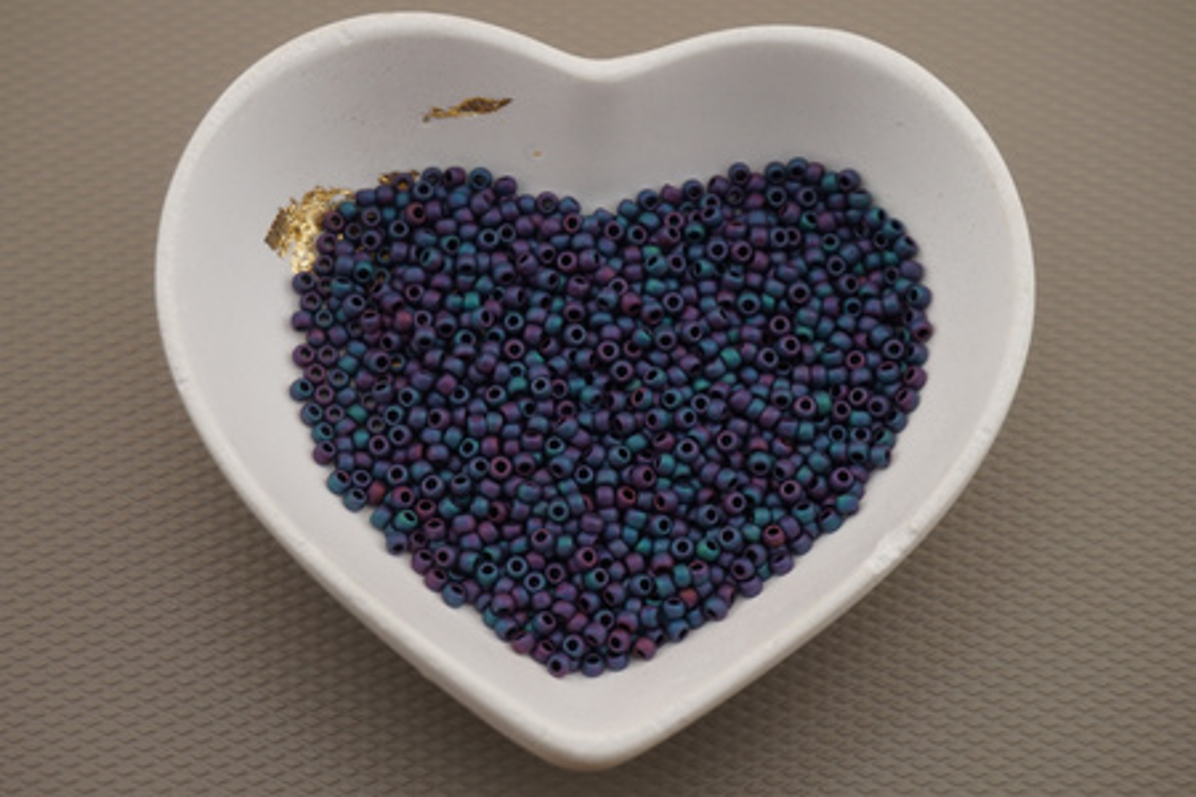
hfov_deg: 27.5
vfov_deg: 18.5
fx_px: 2442
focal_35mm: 74
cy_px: 398
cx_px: 598
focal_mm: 49
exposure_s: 1/100
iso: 100
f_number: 7.1
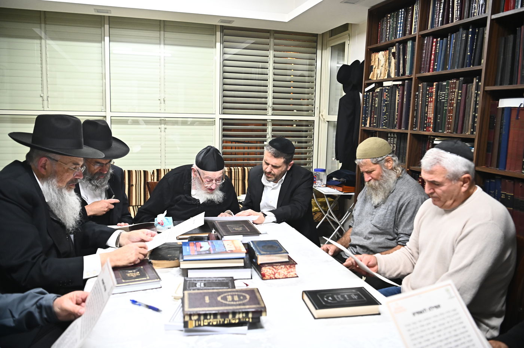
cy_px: 174
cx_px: 262
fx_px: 436
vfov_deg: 43.5
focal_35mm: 30
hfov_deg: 62.0
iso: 3200
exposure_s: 1/125
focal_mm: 30
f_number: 3.5
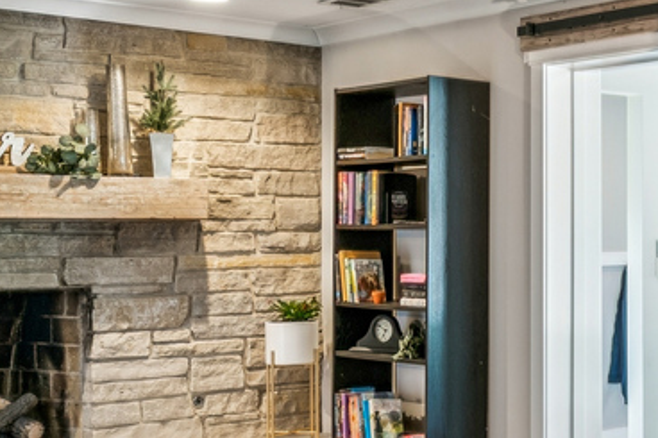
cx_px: 934
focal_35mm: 67
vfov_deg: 20.3
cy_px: 259
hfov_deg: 24.7
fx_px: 1222
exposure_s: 1/2
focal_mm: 15.2
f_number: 13
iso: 400
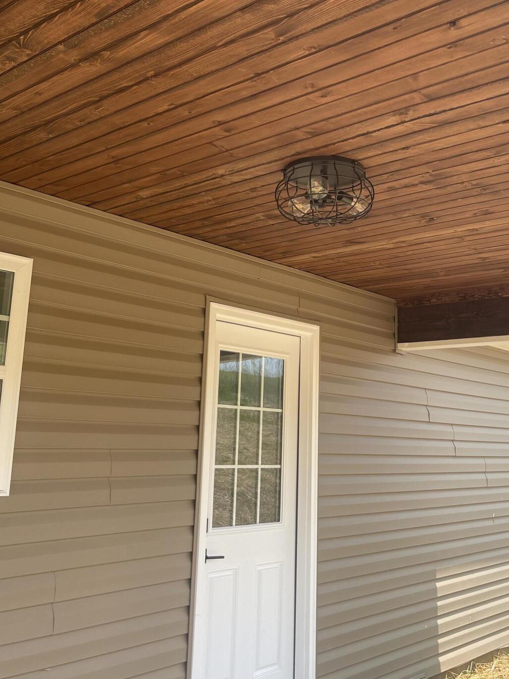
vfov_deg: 48.6
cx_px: 269
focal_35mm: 38
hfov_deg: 37.7
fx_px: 745
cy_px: 260
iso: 32
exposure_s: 1/855
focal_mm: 5.1
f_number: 1.6
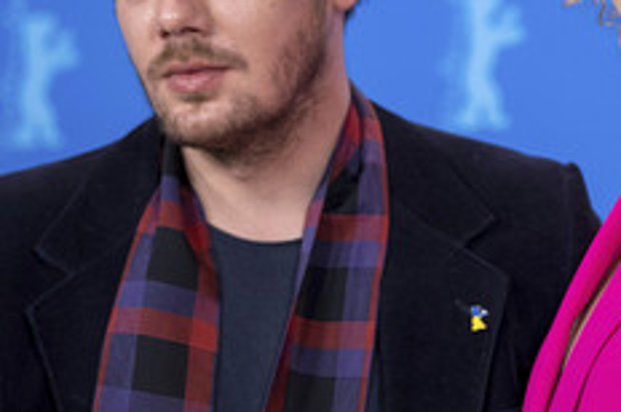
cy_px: 29
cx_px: 475
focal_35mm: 362
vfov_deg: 3.8
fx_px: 6236
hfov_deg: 5.7
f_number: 2.8
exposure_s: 1/340
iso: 1250
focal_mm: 124.3
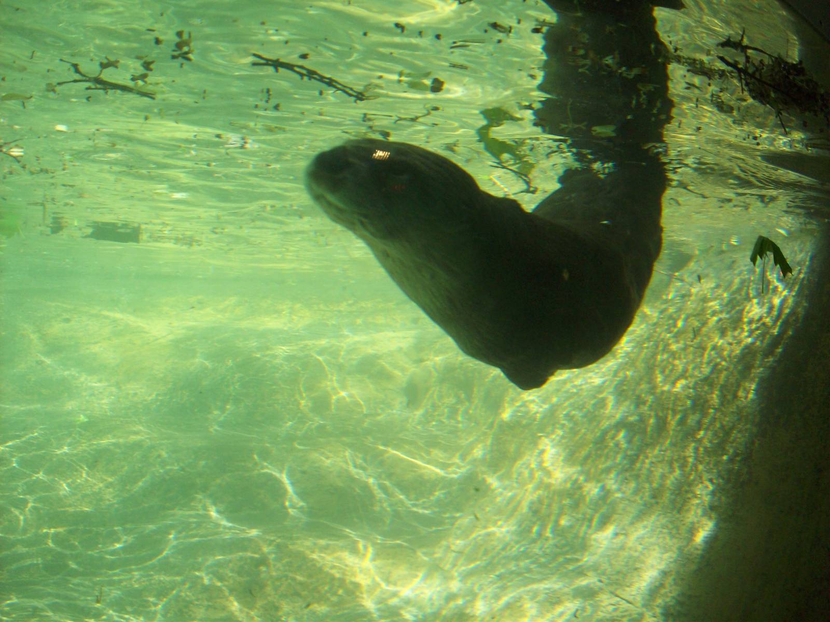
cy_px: 311
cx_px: 415
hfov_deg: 50.1
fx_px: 887
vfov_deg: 38.7
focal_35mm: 37
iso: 80
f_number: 2.8
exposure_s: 1/186
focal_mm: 6.2
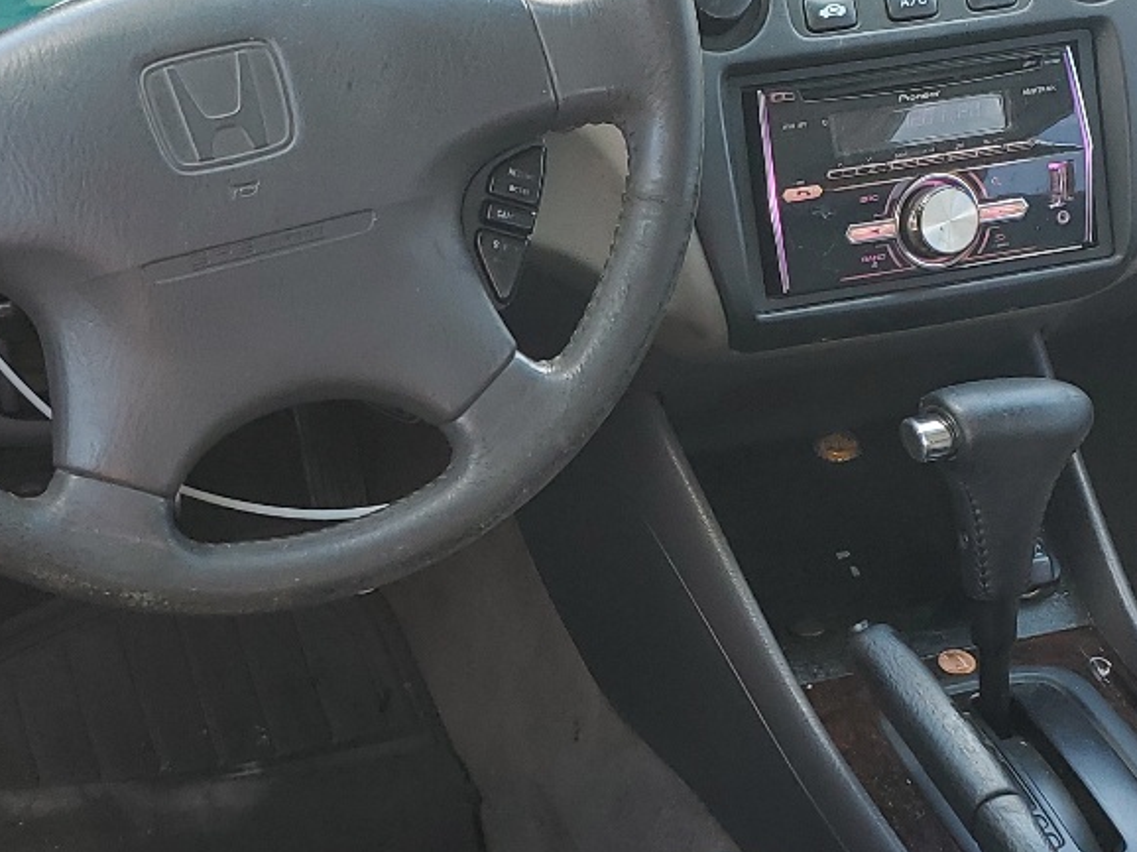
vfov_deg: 20.3
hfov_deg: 27.0
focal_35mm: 72
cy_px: 632
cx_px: 604
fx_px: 2364
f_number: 1.5
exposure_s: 1/152
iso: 50
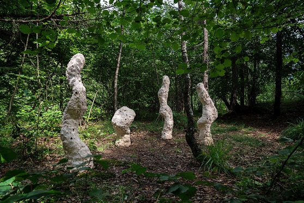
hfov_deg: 73.7
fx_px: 203
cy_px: 102
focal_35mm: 24
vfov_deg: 53.1
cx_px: 152
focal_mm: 24
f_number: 5.6
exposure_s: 1/200
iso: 250
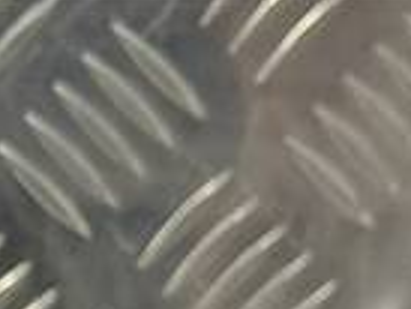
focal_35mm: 202
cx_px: -198
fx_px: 2400
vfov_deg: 6.3
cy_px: 1143
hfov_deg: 9.5
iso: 156
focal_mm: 4.11
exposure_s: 1/50
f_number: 1.6
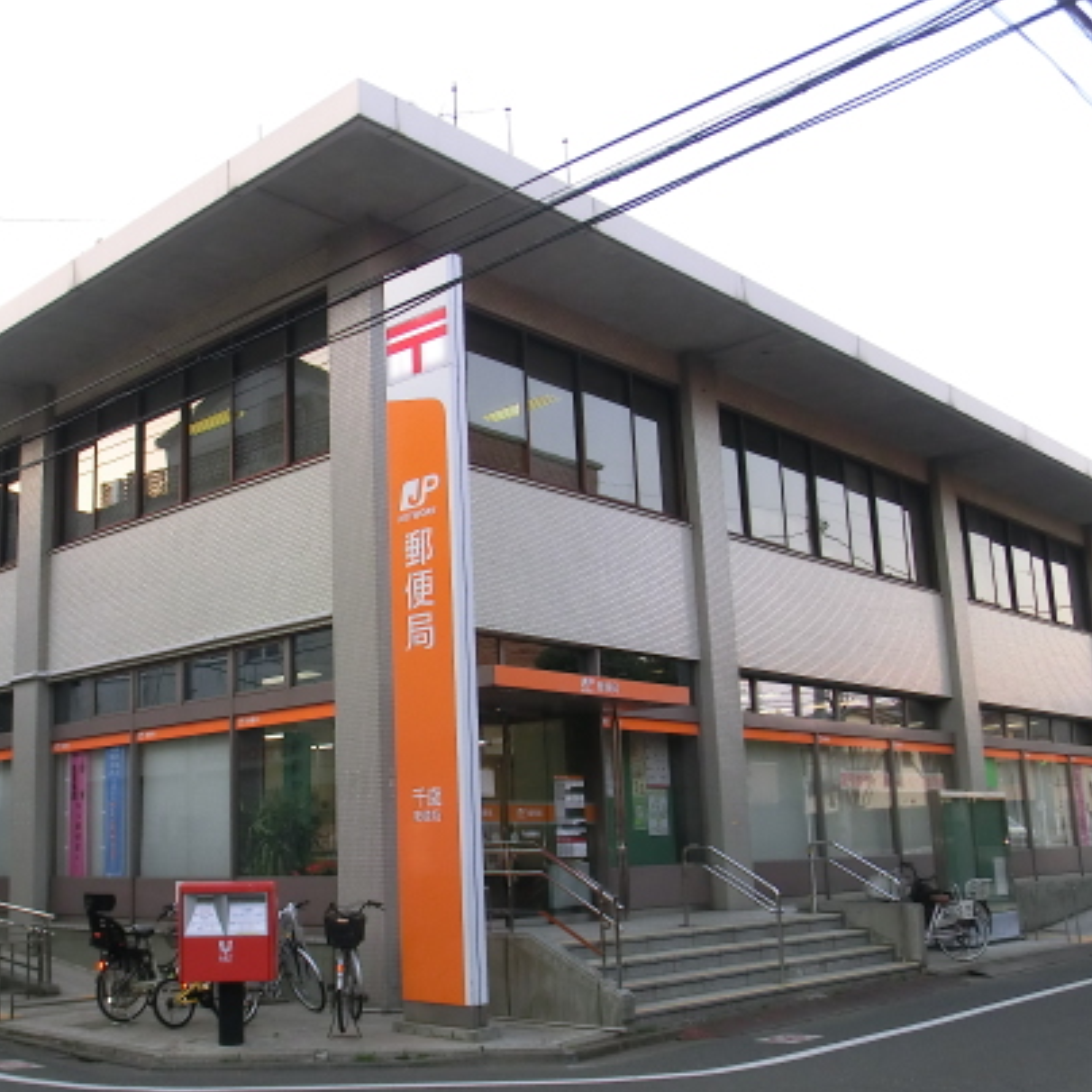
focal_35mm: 42
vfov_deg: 40.0
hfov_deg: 39.4
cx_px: 343
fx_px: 1499
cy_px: 587
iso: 125
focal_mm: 5.25
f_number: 3.5
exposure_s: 1/60
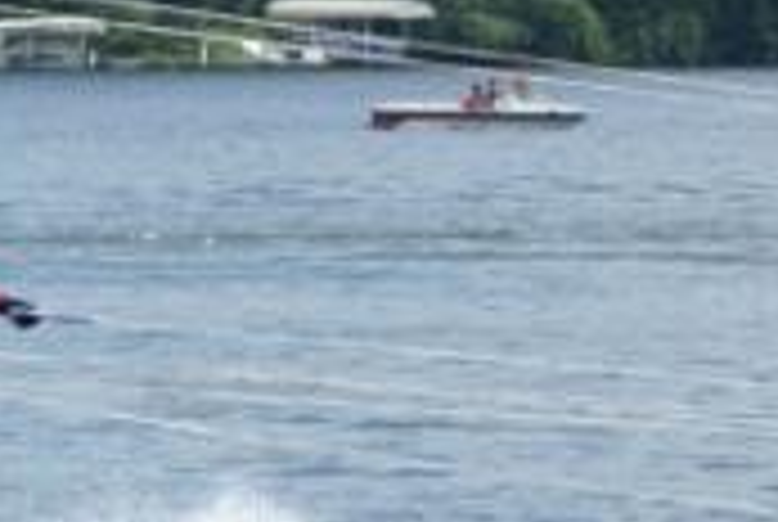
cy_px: 194
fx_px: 15132
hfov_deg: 2.9
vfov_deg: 2.0
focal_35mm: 699
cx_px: -189
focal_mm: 180
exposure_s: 1/320
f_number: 7.1
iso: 100
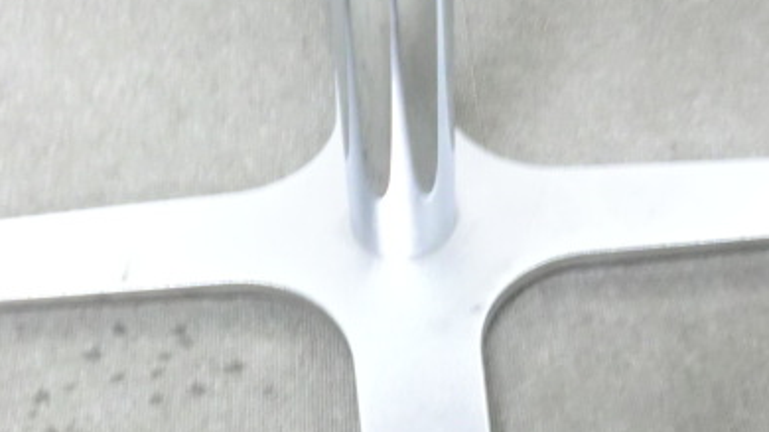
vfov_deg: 17.7
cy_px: 286
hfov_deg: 31.0
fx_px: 1386
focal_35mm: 68
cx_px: 422
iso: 800
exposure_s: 1/13
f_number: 3.9
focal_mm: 6.9
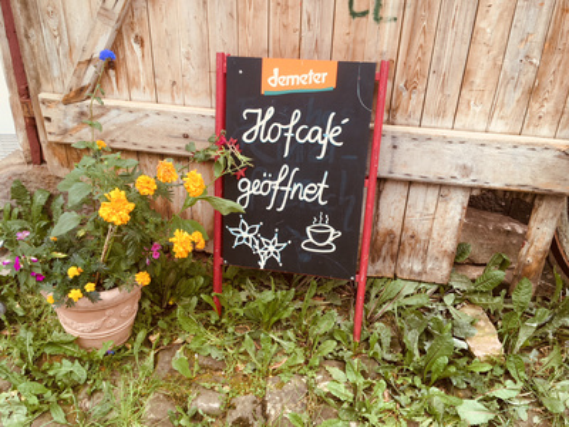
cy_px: 214
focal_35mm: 29
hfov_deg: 61.7
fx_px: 477
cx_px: 284
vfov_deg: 48.2
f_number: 2.2
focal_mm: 4.15
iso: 25
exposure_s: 1/100
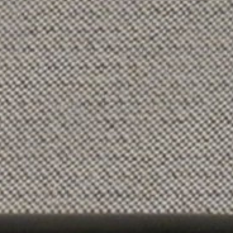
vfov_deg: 3.5
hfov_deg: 3.4
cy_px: 391
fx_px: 3838
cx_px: -458
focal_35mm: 504
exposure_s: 1/10
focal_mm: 13.06
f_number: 4.5
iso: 400
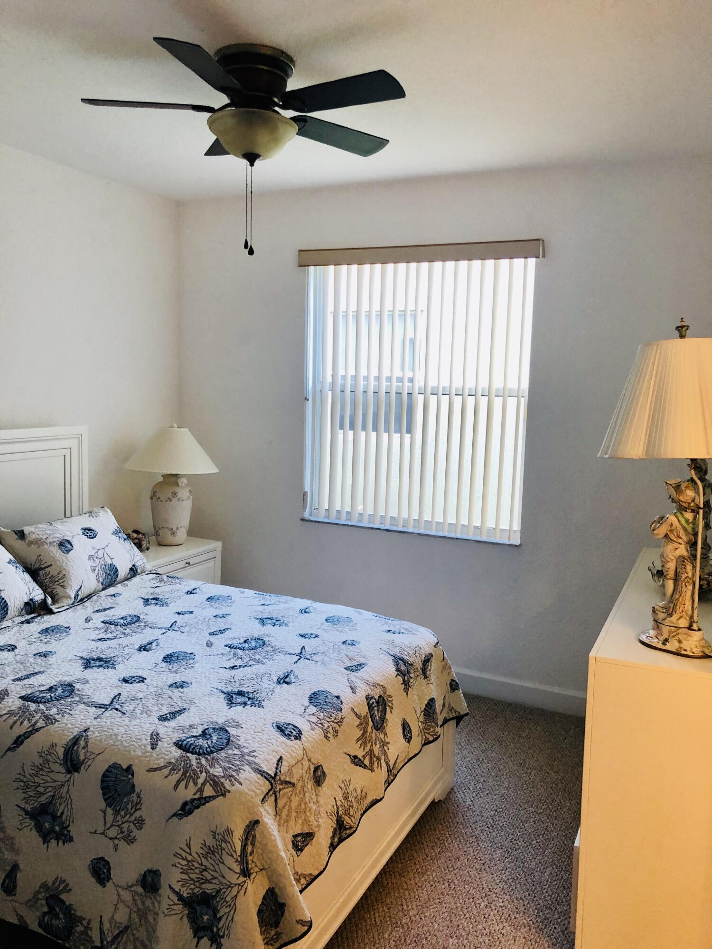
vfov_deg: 63.4
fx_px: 768
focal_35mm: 28
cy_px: 474
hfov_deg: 49.7
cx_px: 356
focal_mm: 4
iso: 25
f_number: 1.8
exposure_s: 1/30
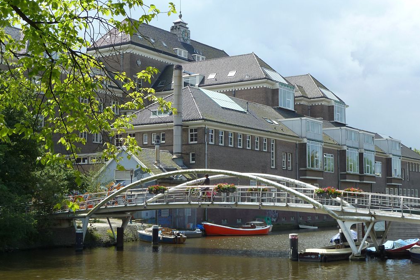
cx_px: 212
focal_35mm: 55
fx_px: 641
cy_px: 137
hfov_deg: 36.3
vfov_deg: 24.6
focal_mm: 8.5
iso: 80
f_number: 3.8
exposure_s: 1/320
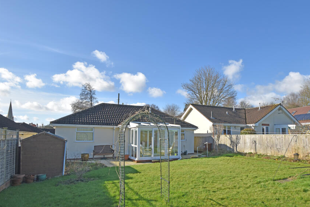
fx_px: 203
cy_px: 123
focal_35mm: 24
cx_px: 183
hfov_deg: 74.0
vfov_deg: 53.6
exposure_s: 1/250
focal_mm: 13
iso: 140
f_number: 8
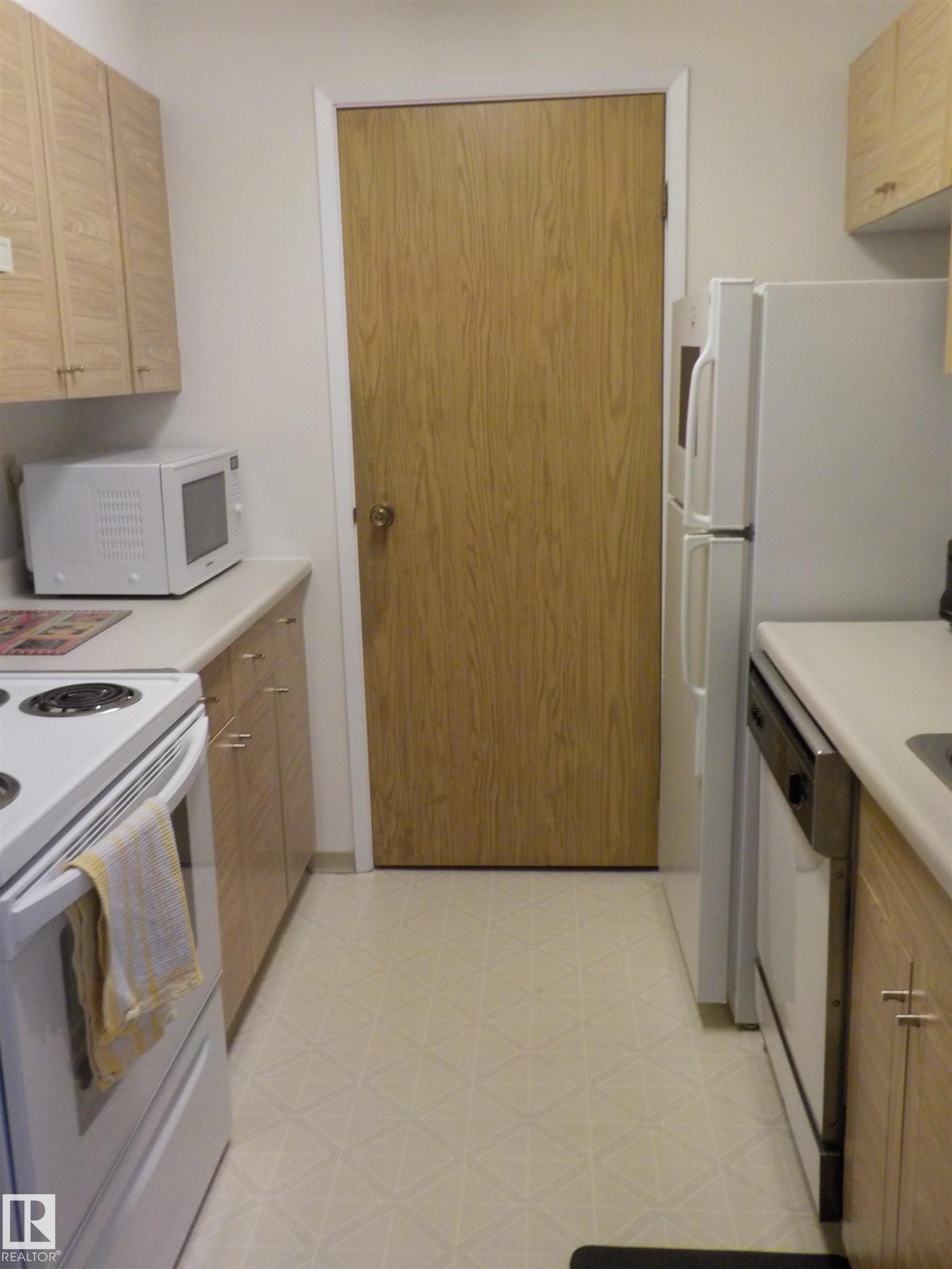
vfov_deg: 60.0
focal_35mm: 30
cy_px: 634
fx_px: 1100
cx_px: 476
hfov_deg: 46.8
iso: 360
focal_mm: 4.1
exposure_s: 1/30
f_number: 3.3
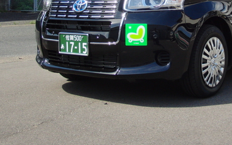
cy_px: 3
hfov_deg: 29.7
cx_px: 173
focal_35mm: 68
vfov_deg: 18.7
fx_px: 430
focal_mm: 6.42
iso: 100
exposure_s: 1/640
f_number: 3.6
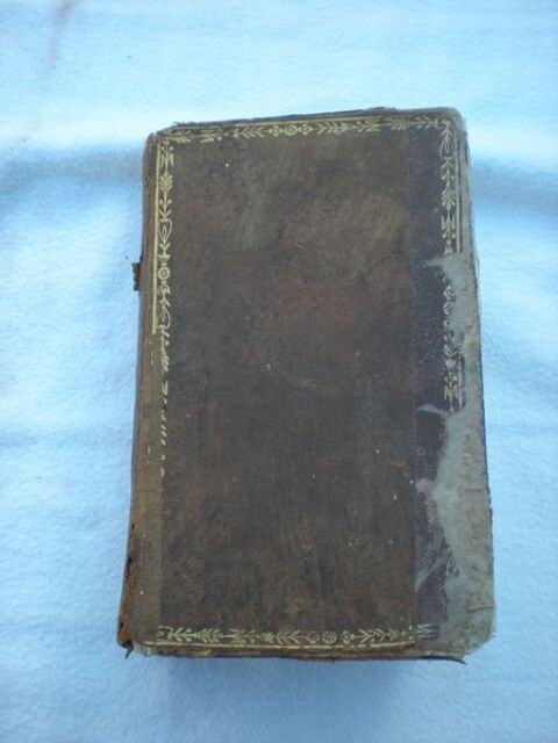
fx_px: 817
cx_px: 279
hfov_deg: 37.7
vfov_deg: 49.0
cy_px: 372
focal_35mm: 38
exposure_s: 1/107
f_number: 3.1
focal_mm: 6.3
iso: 64
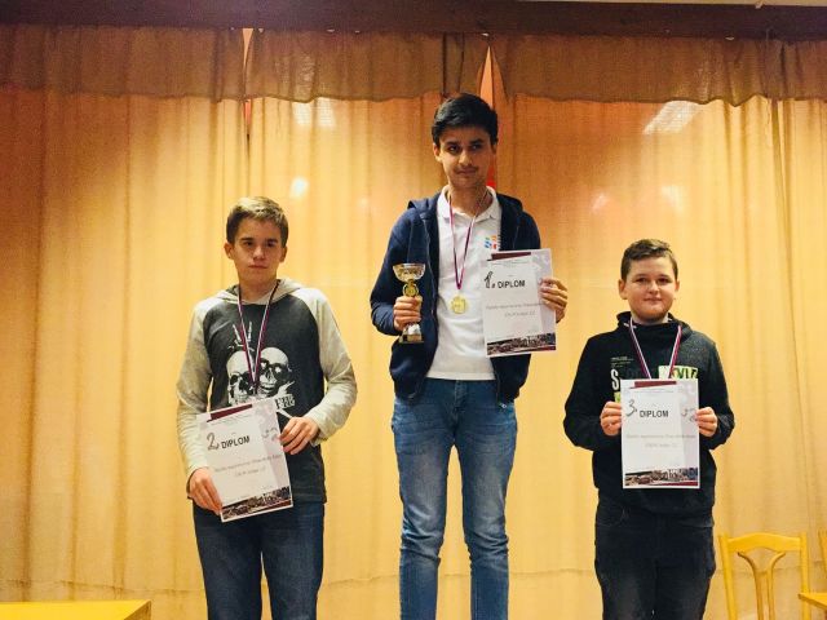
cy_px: 310
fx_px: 956
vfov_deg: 36.0
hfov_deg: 46.8
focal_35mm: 40
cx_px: 414
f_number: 2.2
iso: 320
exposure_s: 1/100
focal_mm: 4.15
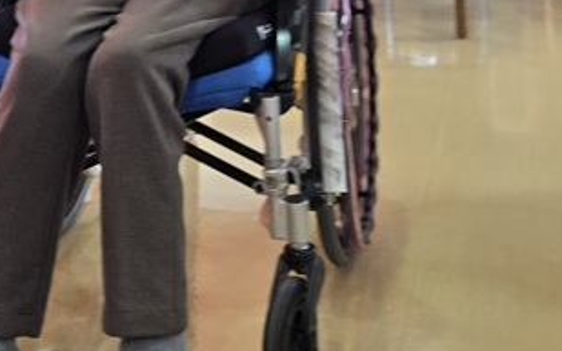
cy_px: -93
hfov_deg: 25.8
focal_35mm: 79
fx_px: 1210
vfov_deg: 15.8
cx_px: 142
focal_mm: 5.4
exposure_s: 1/120
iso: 80
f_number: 1.8
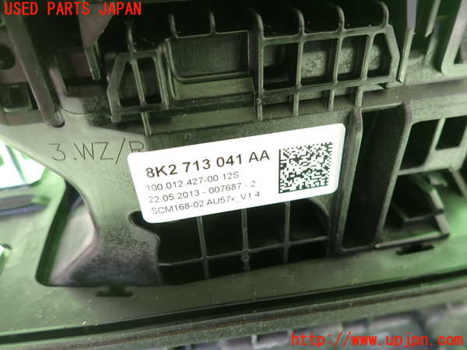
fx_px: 337
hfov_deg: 69.4
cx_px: 234
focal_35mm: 25
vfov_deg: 54.9
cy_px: 175
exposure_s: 1/50
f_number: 2
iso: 200
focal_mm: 4.5
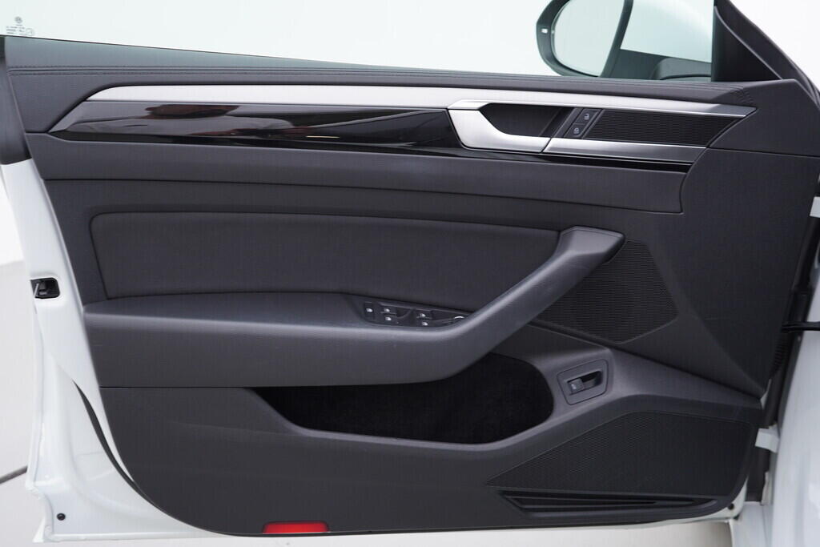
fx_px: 820
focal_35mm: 36
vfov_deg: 36.9
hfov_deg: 53.1
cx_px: 410
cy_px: 274
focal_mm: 24
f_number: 3.2
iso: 125
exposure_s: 1/50
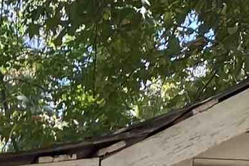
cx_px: -313
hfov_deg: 8.9
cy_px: 574
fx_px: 1466
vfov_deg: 5.8
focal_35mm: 212
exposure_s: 1/229
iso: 32
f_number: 1.8
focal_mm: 4.25
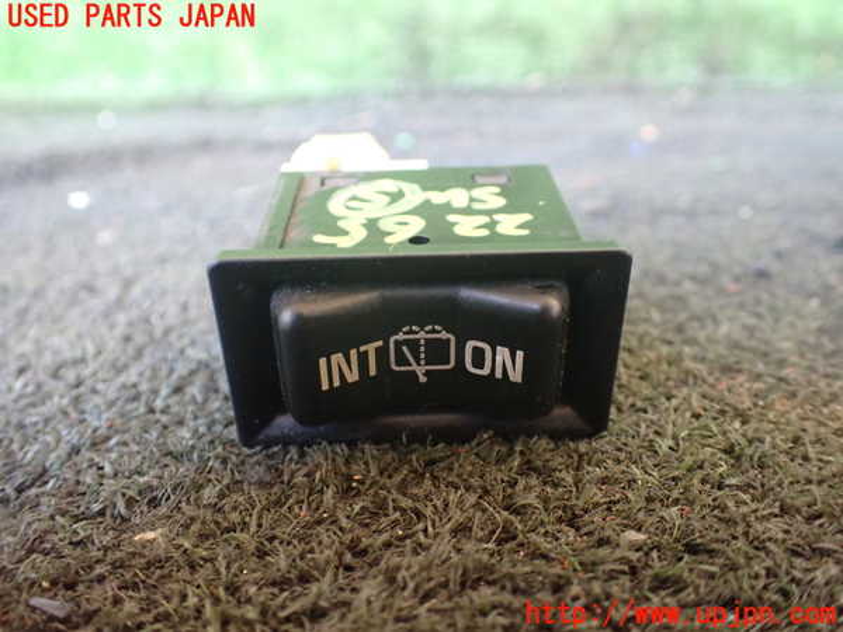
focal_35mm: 30
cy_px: 316
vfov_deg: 46.8
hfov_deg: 60.0
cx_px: 422
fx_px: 731
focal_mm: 5.4
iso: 1000
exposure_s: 1/30
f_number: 2.3
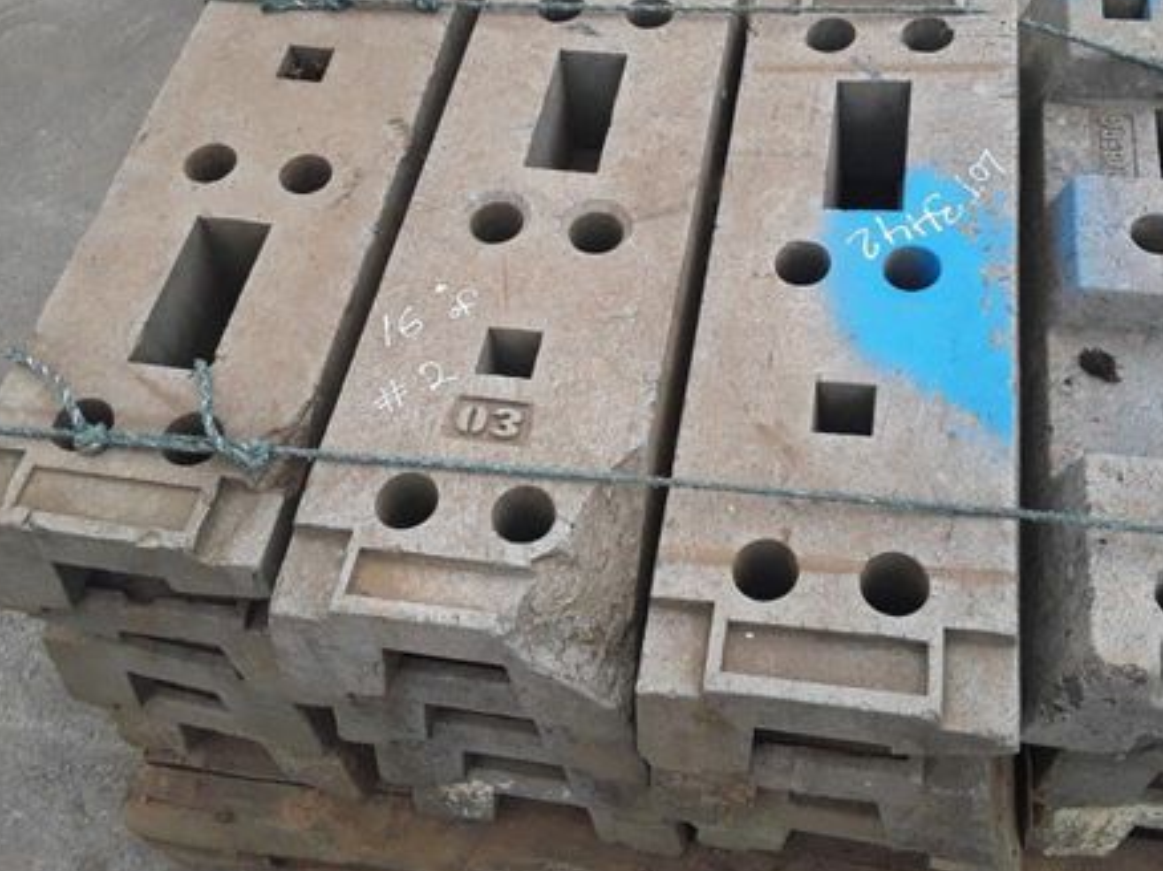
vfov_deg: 38.4
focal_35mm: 37
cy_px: 321
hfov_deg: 50.1
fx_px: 1242
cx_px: 627
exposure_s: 1/201
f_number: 1.9
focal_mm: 2.91
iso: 40
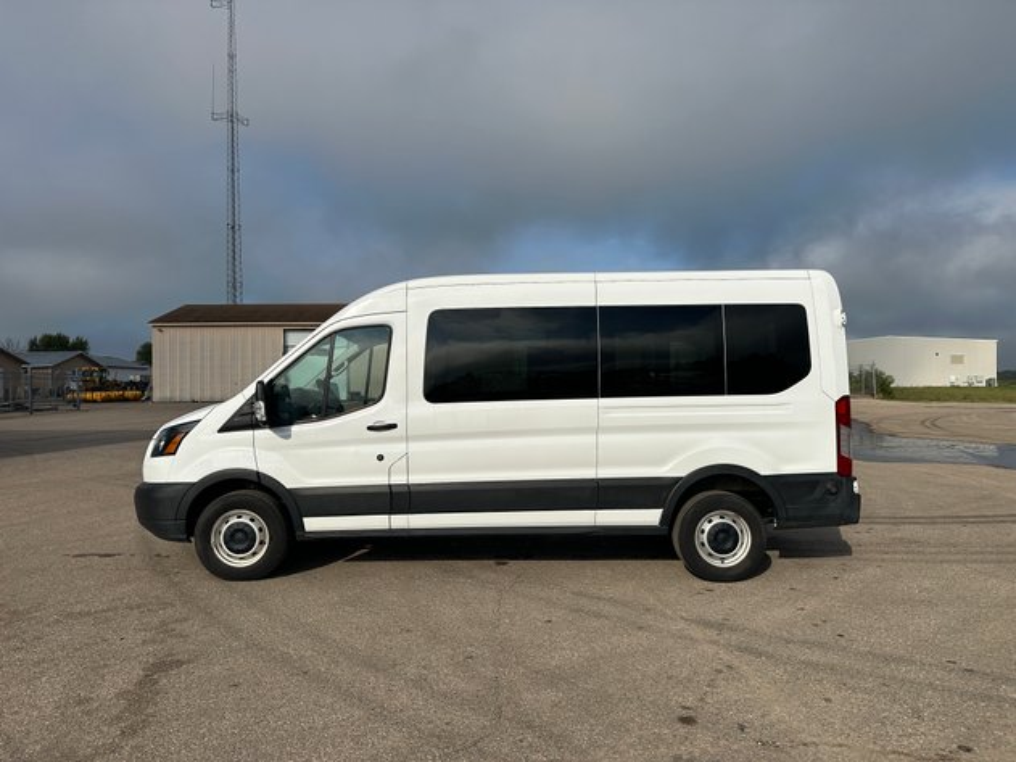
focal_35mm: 24
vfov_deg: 56.8
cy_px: 381
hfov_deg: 71.6
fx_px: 704
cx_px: 508
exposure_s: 1/10753
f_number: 1.78
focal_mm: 6.86
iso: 80
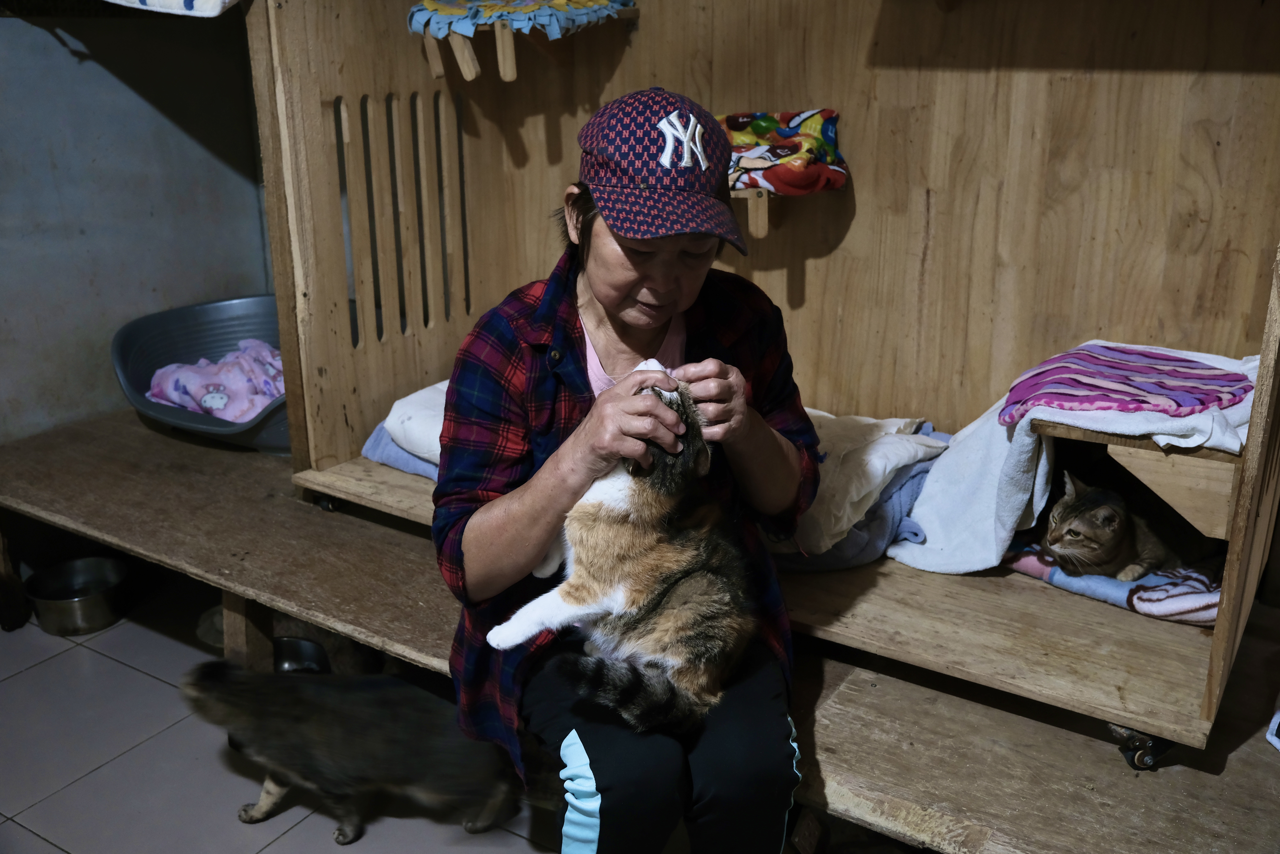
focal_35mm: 32
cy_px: 427
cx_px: 640
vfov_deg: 41.1
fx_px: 1138
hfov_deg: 58.7
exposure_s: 1/20
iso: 1000
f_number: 4
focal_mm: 21.2
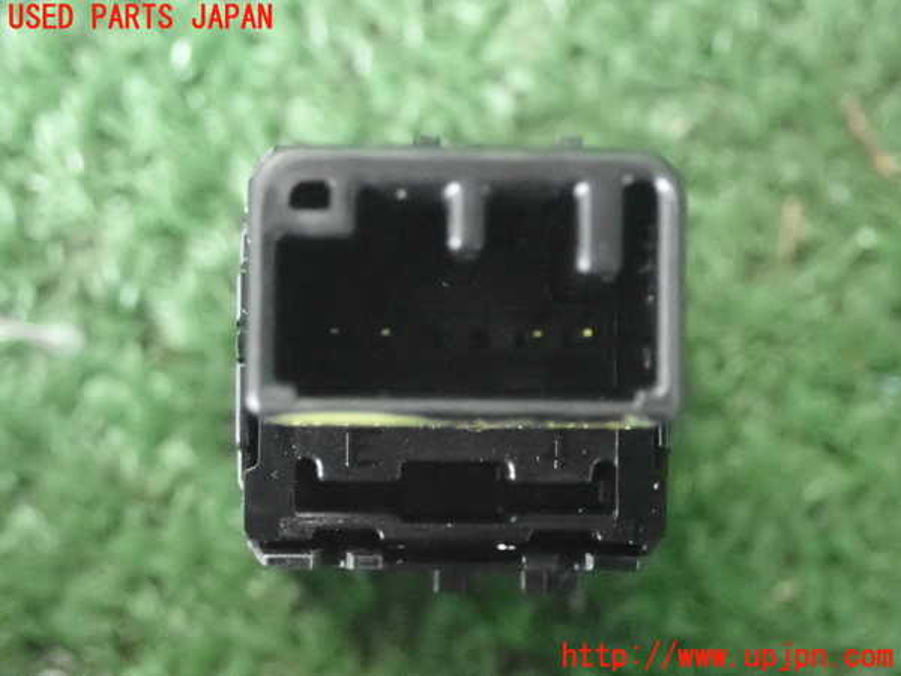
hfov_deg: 26.3
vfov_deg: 19.9
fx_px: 1926
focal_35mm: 74
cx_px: 450
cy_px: 338
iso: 6400
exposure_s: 1/40
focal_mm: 13.47
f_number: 4.2
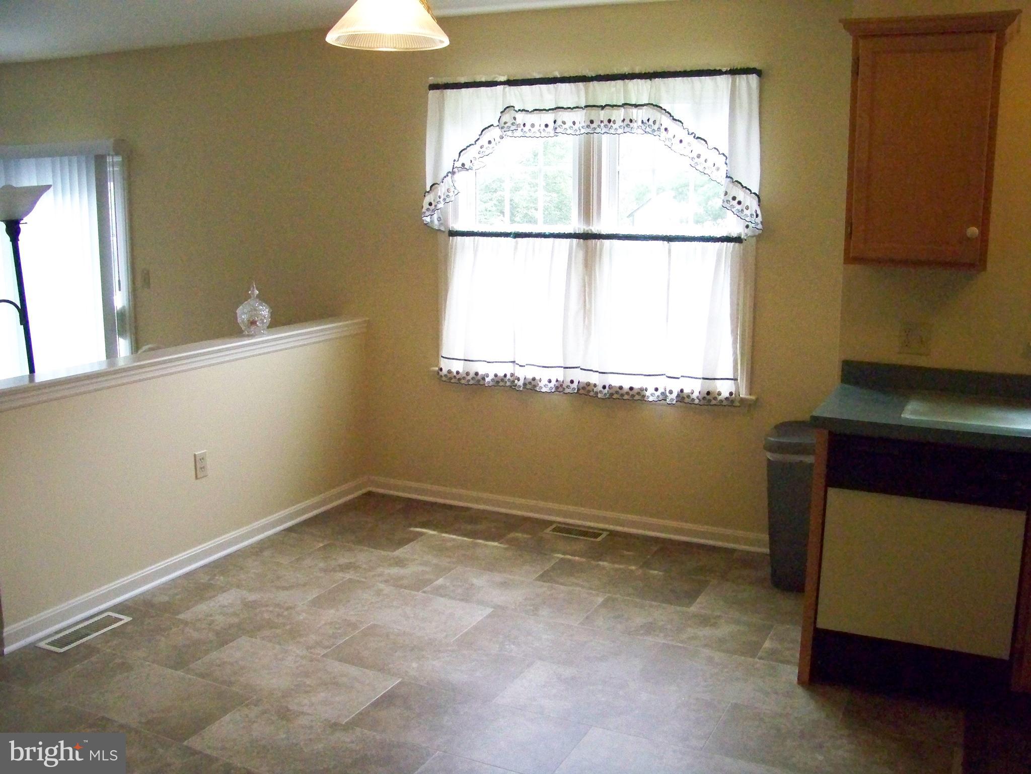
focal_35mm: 33
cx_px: 516
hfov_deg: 55.4
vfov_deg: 42.9
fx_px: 983
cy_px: 387
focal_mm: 5.85
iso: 1600
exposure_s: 1/500
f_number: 2.8
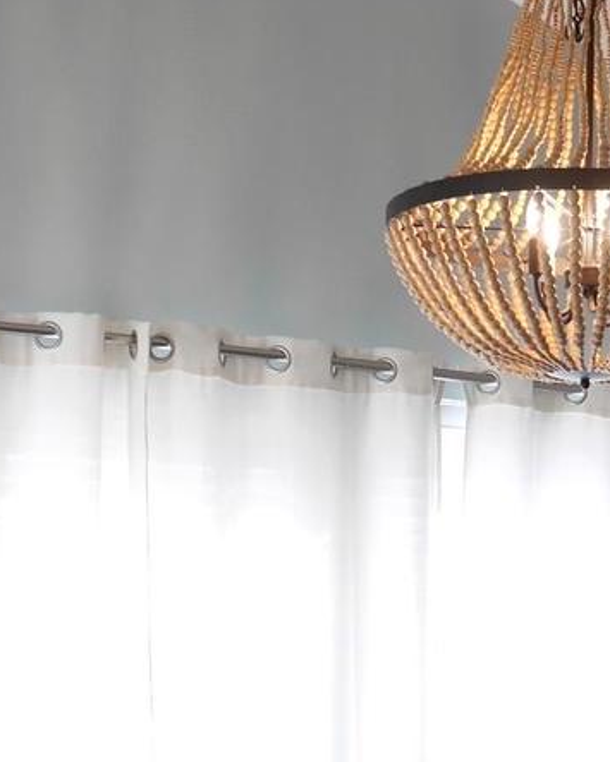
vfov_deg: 22.4
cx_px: 445
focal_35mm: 81
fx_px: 1829
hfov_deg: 18.8
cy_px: 805
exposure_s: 1/60
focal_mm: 12
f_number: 3.5
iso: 320
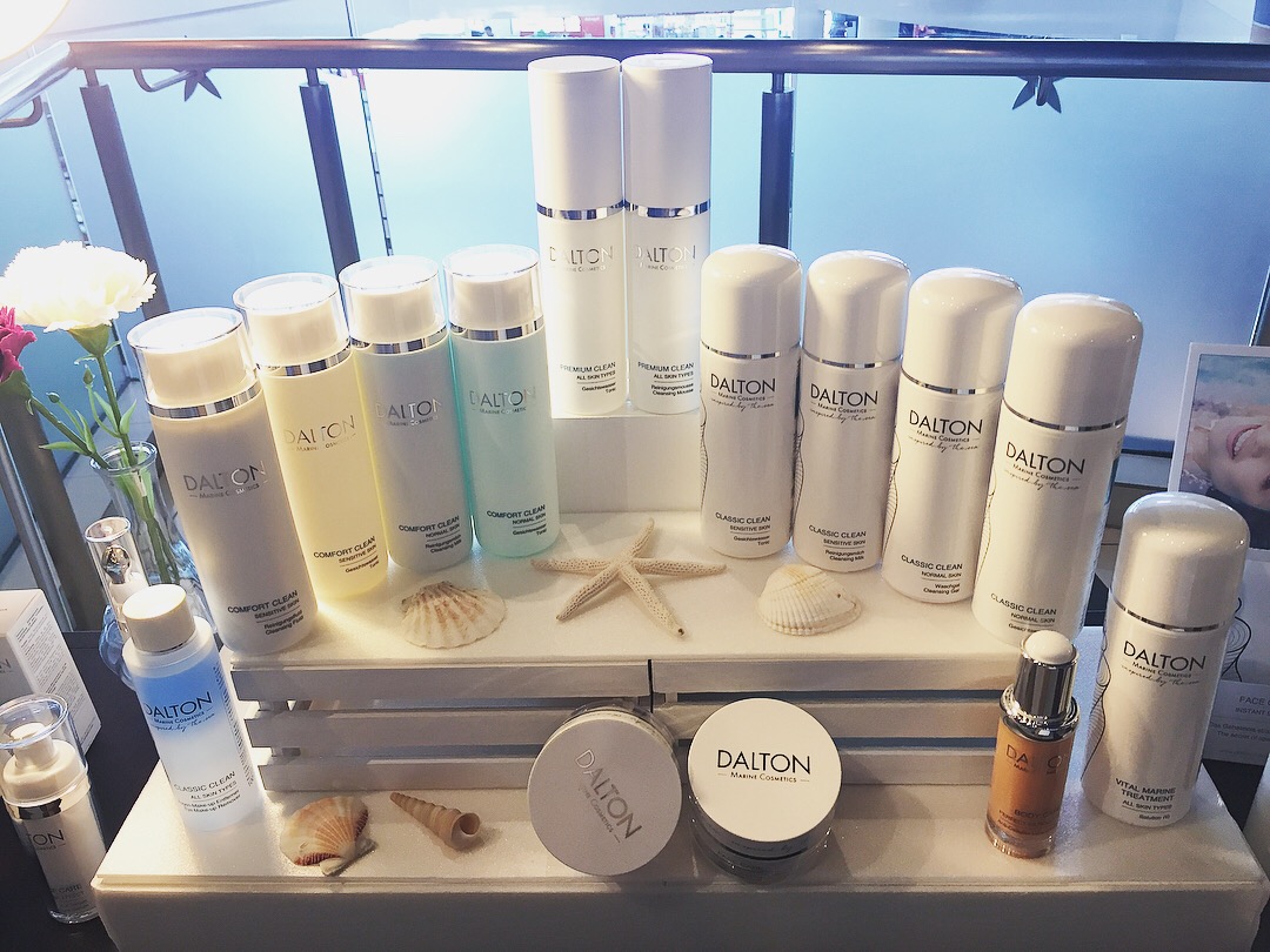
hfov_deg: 61.7
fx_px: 1064
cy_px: 476
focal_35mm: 29
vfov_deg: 48.2
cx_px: 635
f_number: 2.2
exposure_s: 1/33
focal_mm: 4.15
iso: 32
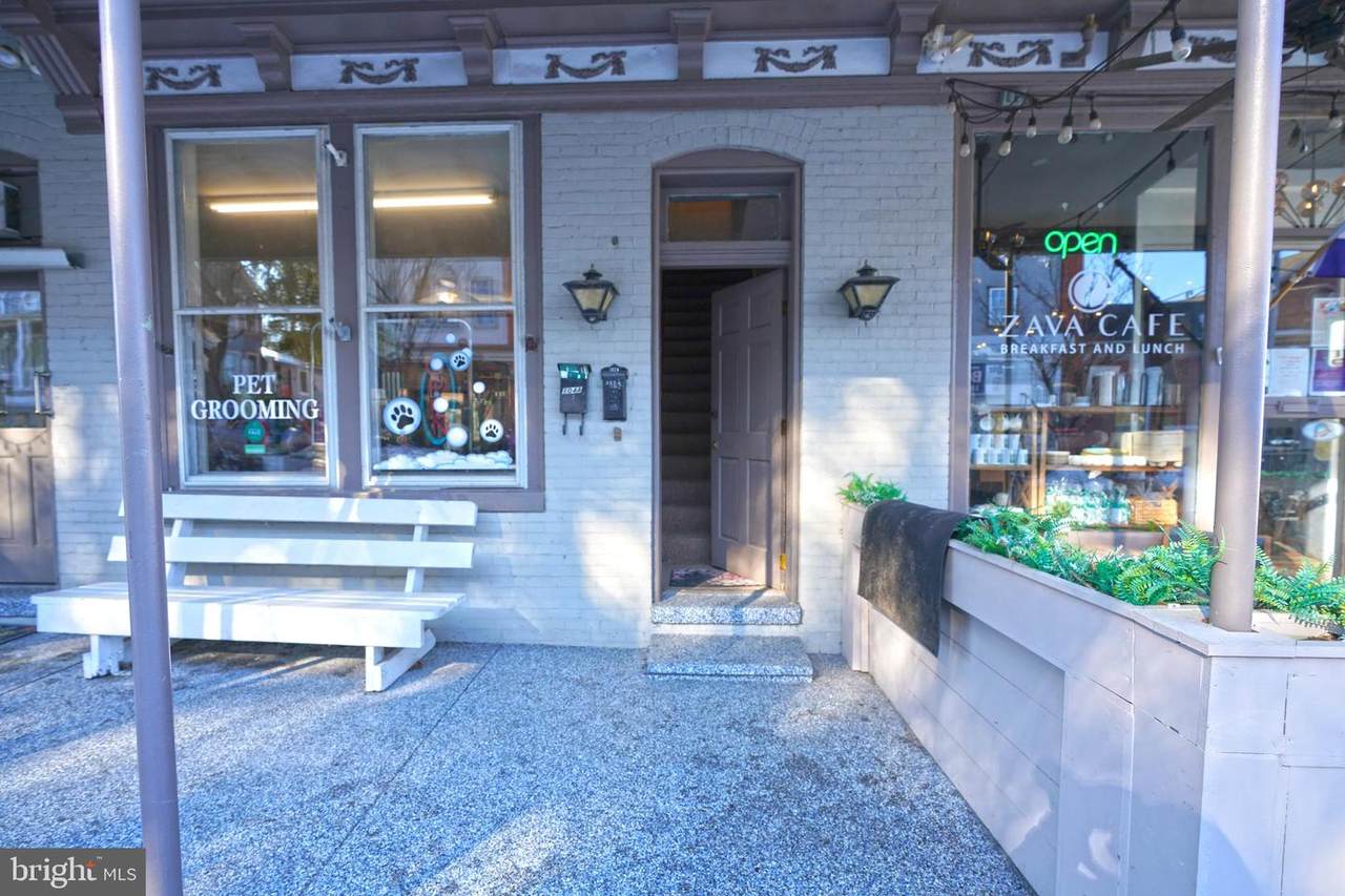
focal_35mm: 16
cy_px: 448
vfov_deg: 73.7
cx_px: 672
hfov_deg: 96.7
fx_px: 598
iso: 160
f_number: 4
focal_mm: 16
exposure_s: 1/160
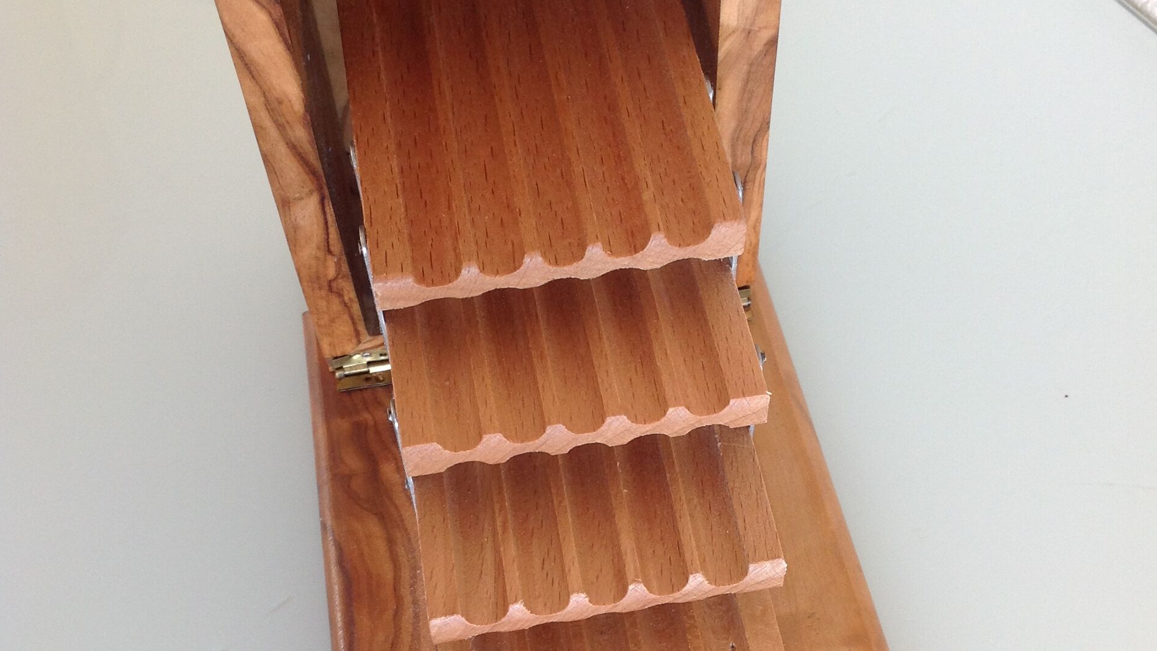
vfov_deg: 23.0
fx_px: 1595
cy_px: 380
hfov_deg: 39.9
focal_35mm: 52
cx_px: 586
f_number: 2.4
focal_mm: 4.28
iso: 64
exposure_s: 1/40
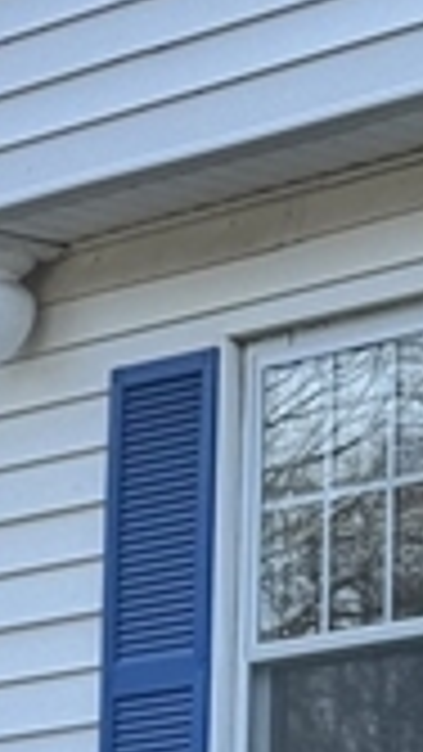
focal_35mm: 240
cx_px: 472
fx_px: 4783
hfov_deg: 5.0
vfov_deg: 8.9
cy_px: 725
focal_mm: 6.76
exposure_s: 1/1027
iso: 64
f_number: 1.78
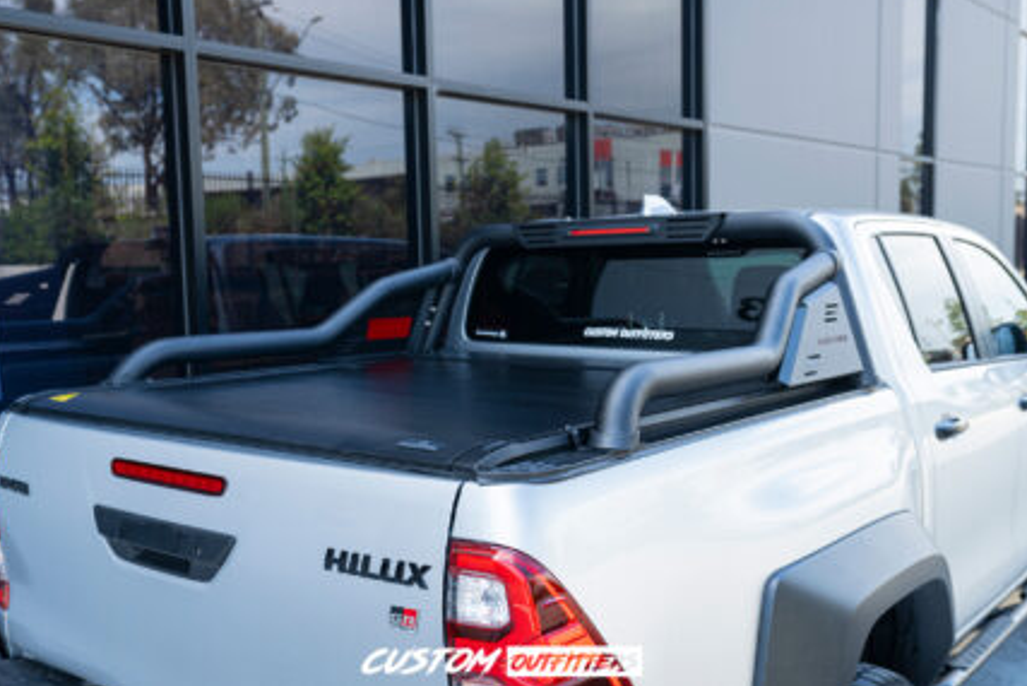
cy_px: 342
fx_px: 913
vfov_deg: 41.1
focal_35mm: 32
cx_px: 501
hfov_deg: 58.7
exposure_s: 1/60
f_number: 4
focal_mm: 31
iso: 160
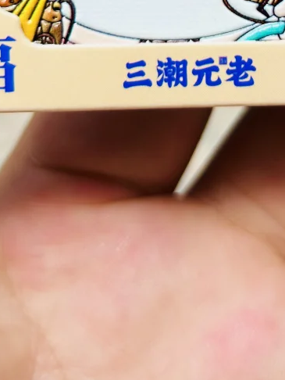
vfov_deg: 22.4
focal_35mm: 77
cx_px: 177
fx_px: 845
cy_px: -125
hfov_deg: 19.1
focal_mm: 5.7
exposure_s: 1/1511
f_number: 1.5
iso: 50
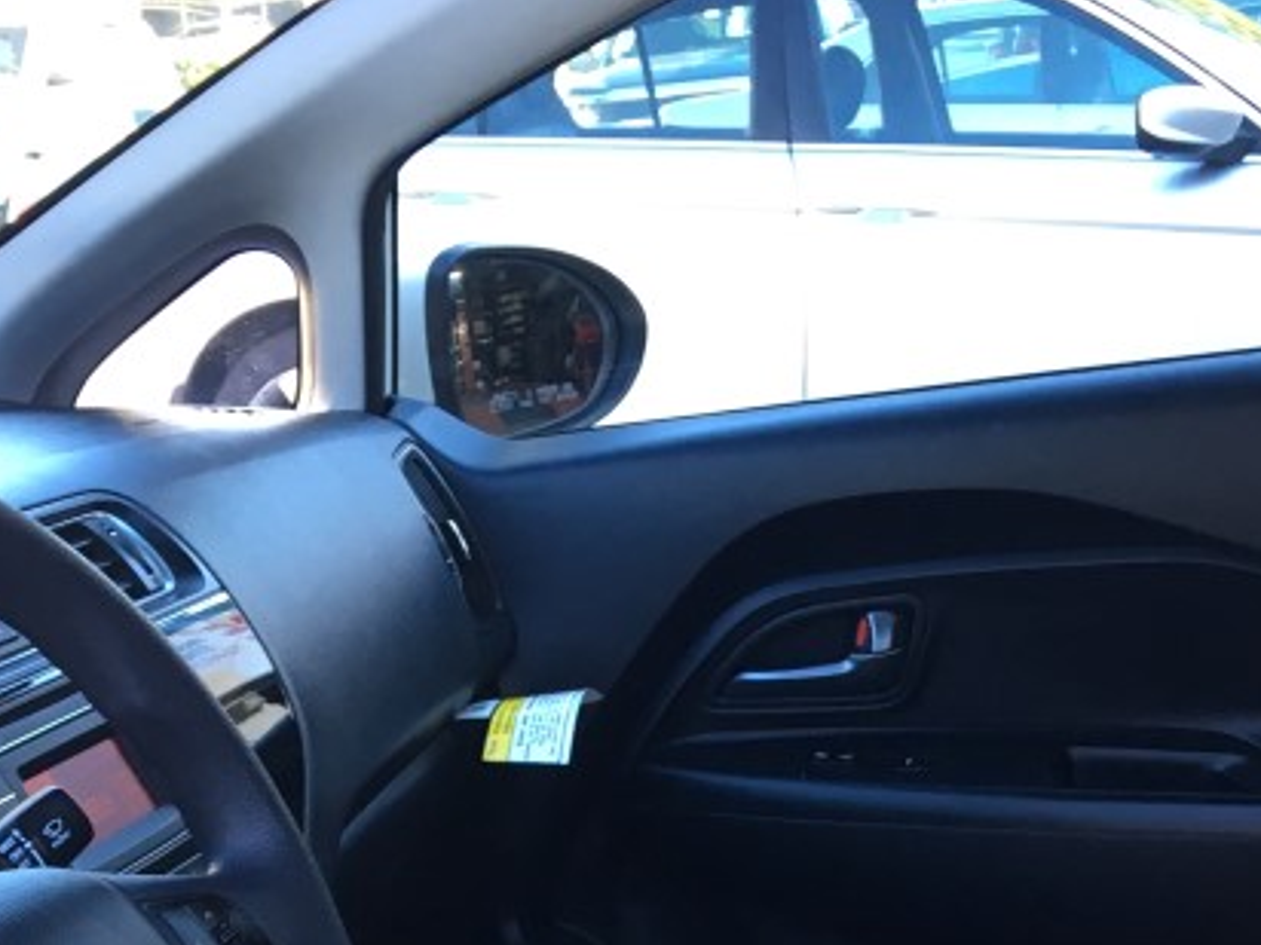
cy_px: 1122
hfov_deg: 27.0
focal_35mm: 72
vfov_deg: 19.3
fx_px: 2623
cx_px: 612
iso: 25
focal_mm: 4.15
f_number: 2.2
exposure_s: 1/30
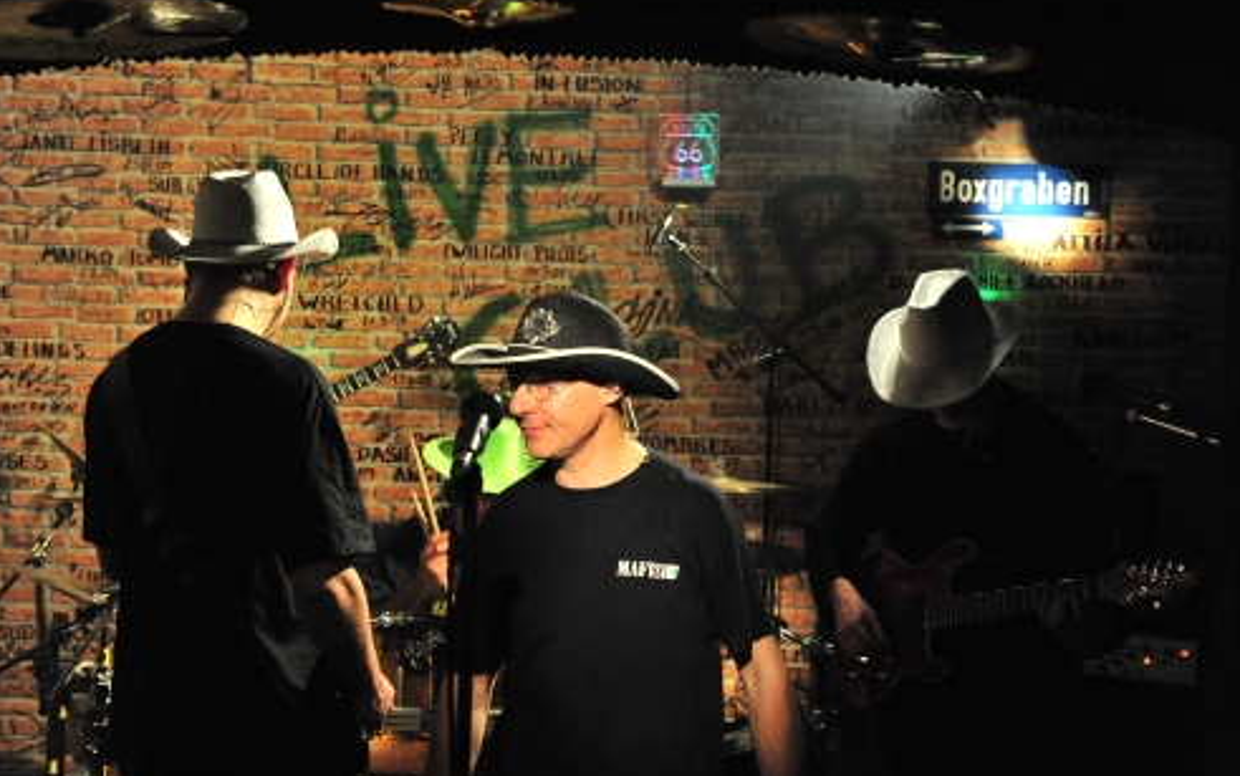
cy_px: 403
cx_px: 624
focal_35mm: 54
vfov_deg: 24.0
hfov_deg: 37.5
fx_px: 1825
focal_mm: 52
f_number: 5.6
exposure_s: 1/125
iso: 6400
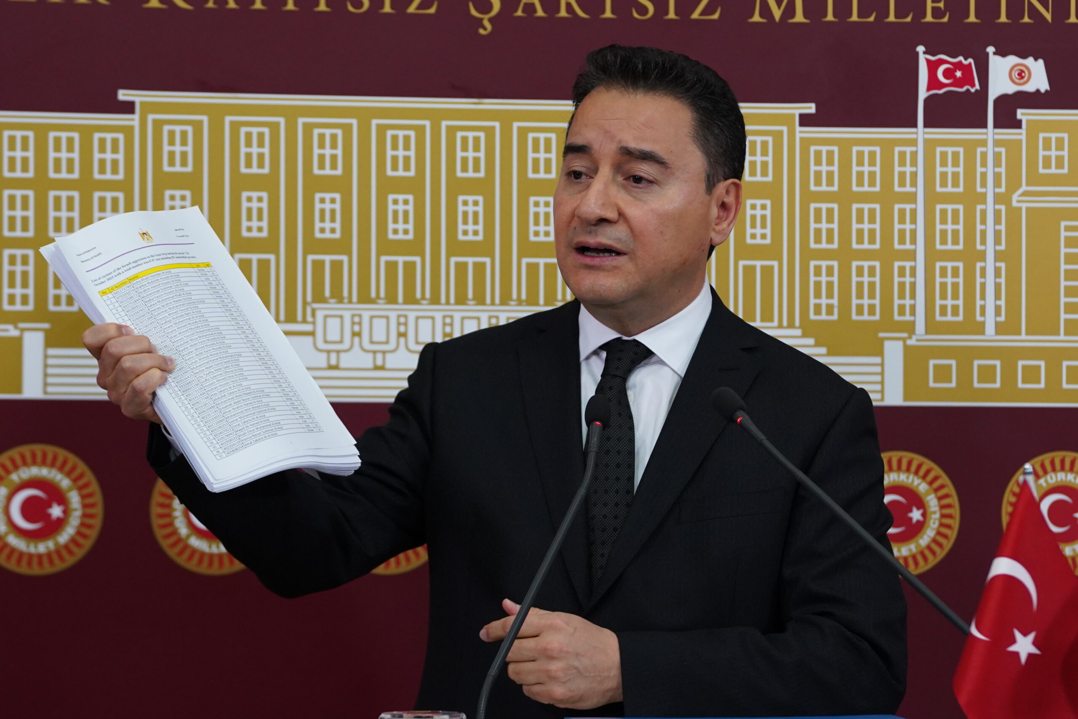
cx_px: 539
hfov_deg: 11.0
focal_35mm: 187
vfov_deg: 7.3
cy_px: 360
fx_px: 5600
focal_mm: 125
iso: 2500
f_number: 4.5
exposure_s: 1/200
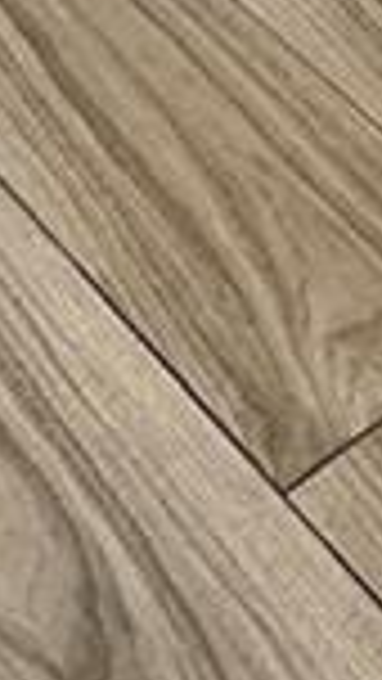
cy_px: -761
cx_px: 216
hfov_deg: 10.0
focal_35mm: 121
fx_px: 2178
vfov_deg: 14.2
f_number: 2.2
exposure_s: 1/120
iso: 100
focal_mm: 2.22
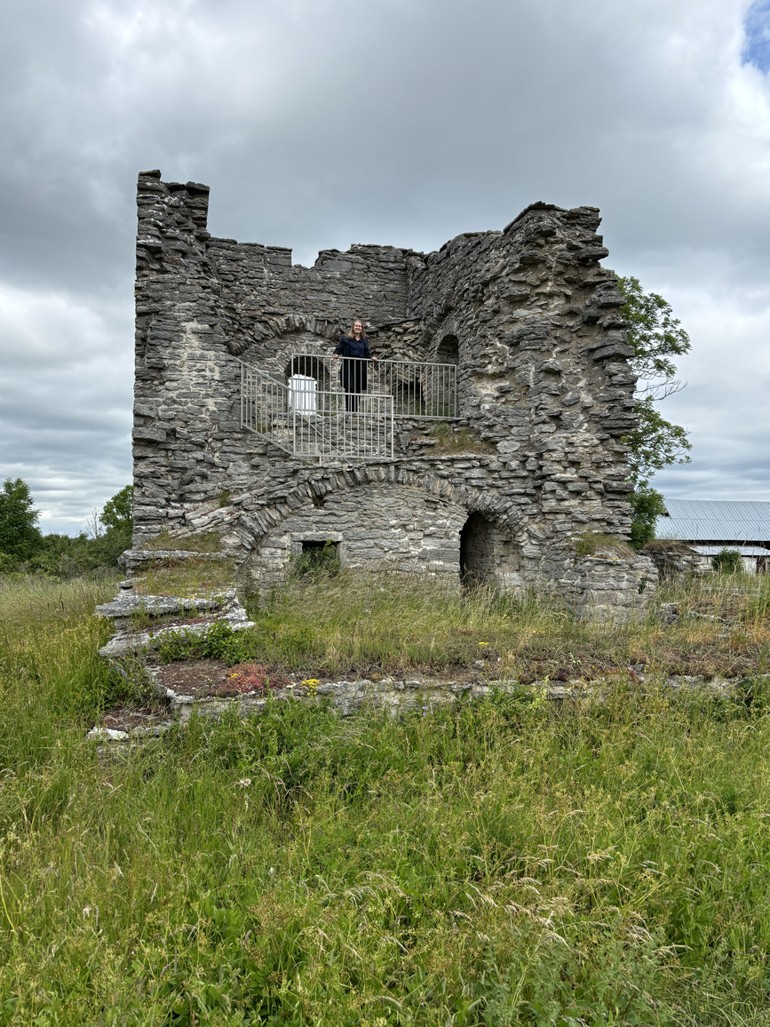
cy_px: 516
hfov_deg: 51.4
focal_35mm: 27
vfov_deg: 65.3
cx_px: 380
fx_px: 801
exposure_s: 1/2151
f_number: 1.6
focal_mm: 5.96
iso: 50
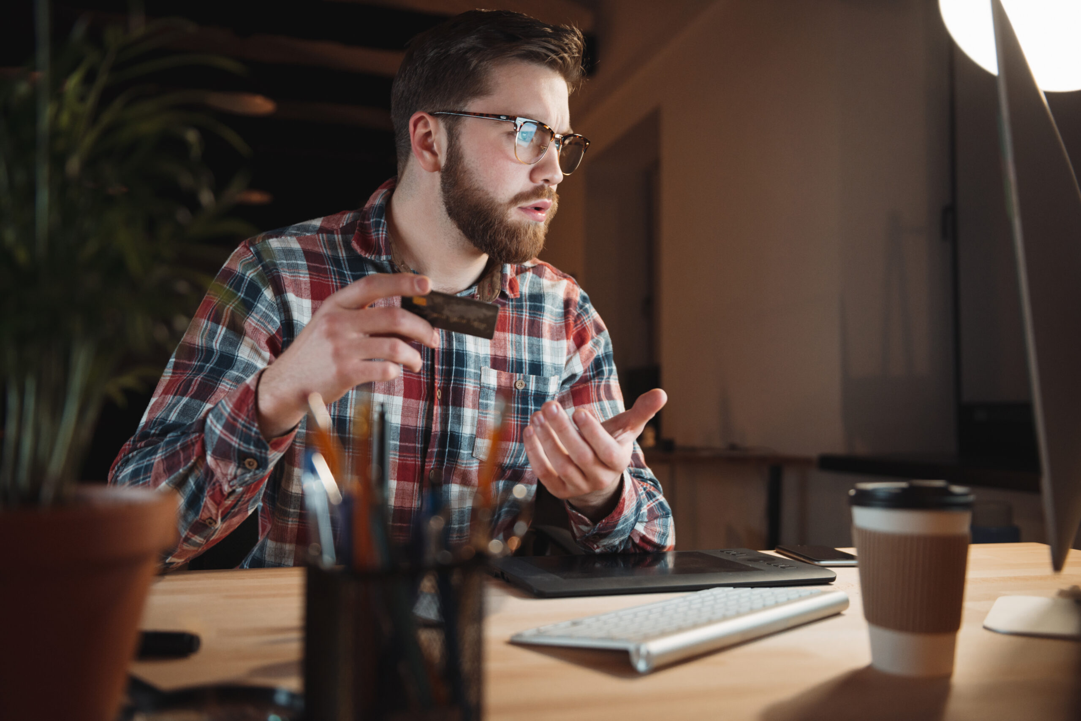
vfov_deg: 38.9
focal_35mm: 34
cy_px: 360
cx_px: 540
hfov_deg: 55.8
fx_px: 1021
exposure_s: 1/80
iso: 1000
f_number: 2.8
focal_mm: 34
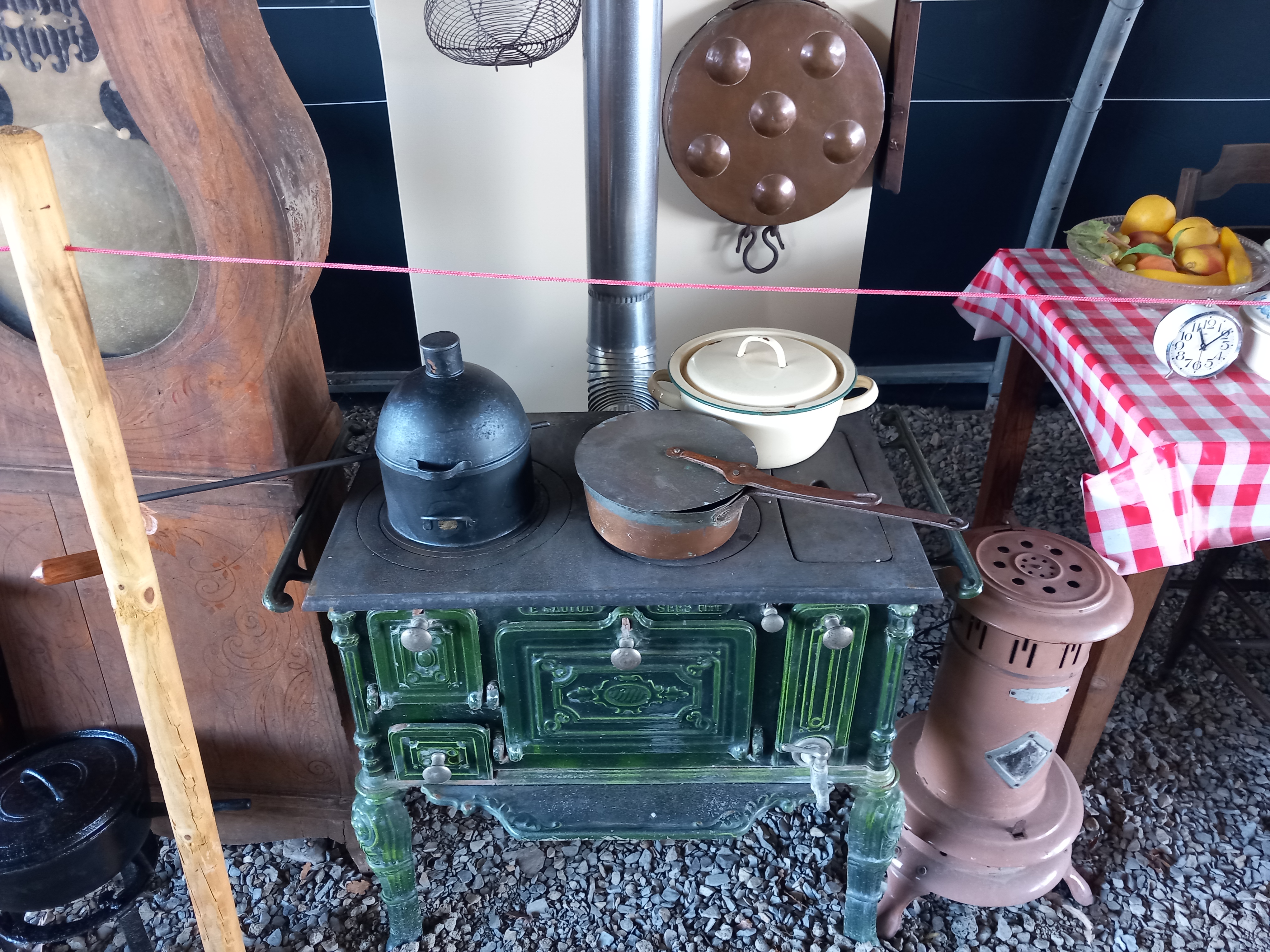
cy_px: 476
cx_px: 635
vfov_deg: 51.4
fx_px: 991
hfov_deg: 65.3
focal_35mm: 27
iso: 200
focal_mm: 4
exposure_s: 1/50
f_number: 1.8
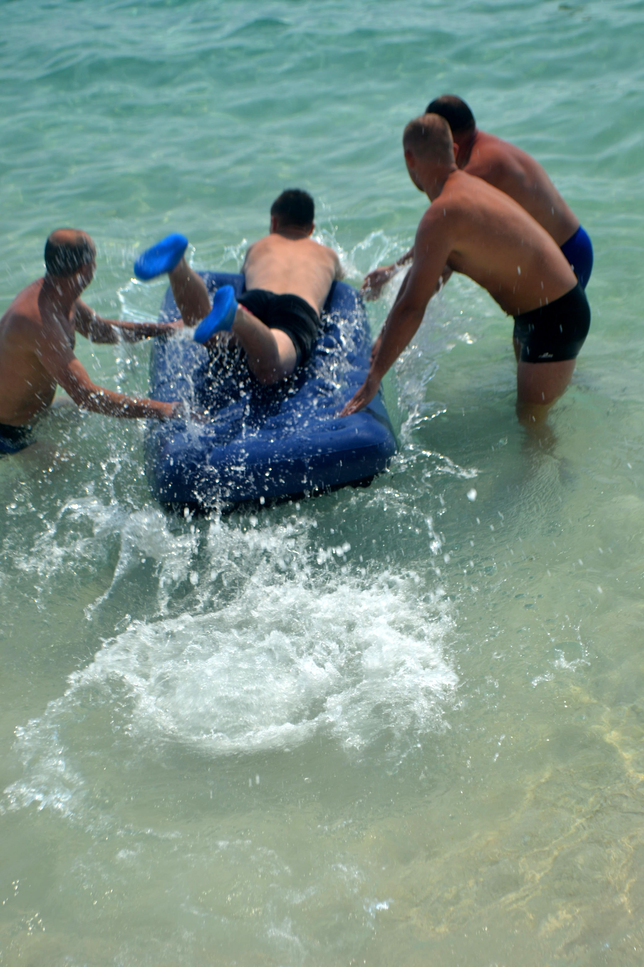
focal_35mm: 82
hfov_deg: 16.6
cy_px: 484
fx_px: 2214
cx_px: 322
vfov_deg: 24.6
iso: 100
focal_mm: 55
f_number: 6.3
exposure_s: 1/160
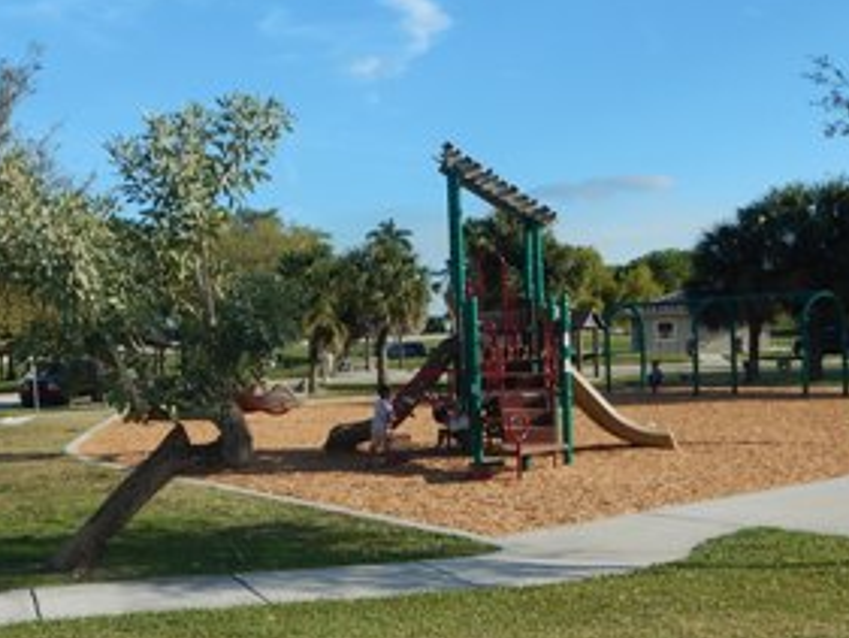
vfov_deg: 35.2
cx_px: 447
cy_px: 333
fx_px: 1006
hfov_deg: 45.7
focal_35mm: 41
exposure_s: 1/800
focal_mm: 4.3
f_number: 4.1
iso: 125
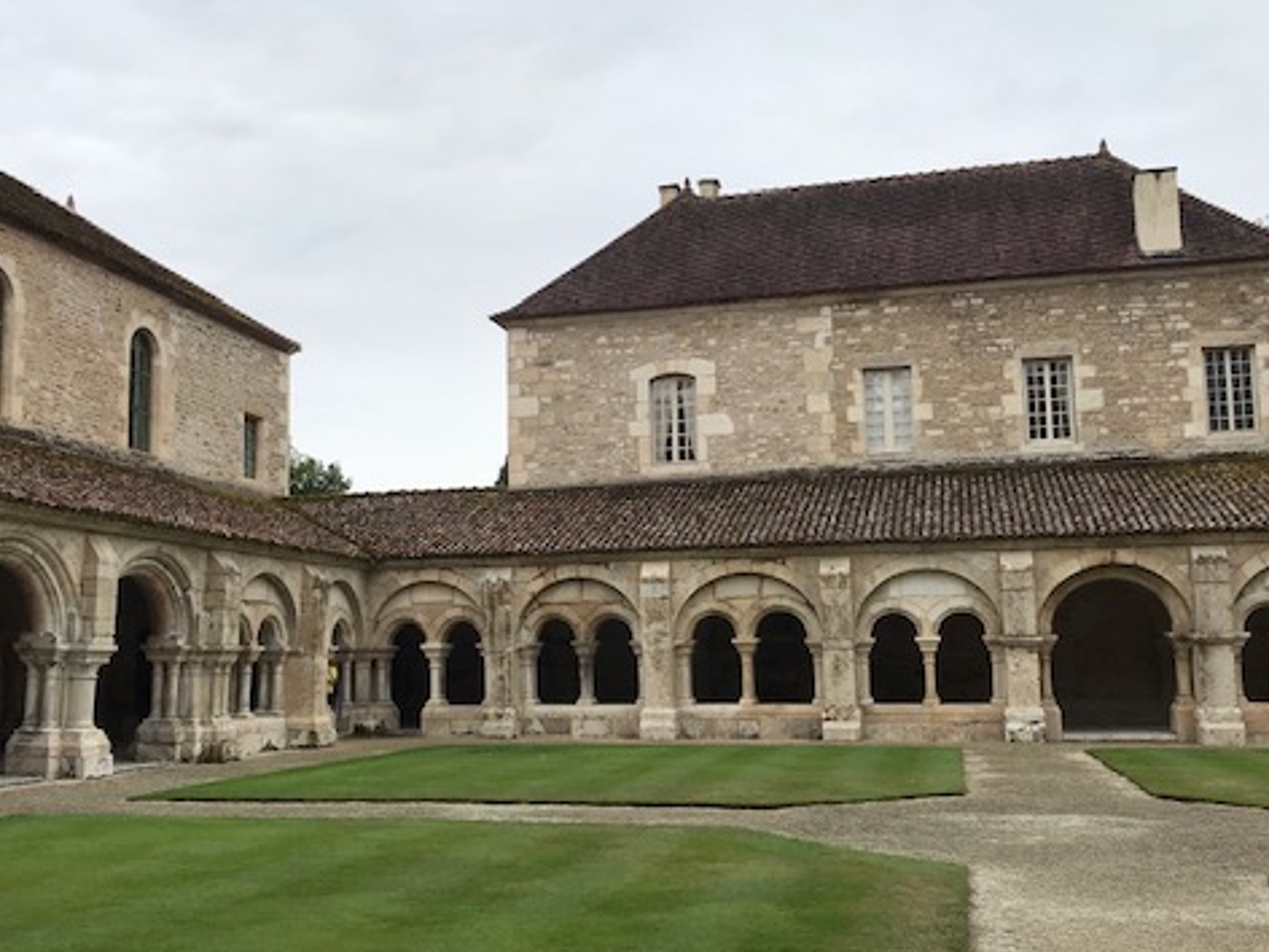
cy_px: 519
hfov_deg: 48.9
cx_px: 559
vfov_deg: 37.7
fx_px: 1393
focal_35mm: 38
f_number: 1.8
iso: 20
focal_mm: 3.99
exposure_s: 1/912
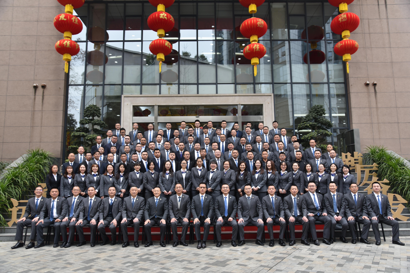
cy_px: 136
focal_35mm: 28
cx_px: 205
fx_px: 319
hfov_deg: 65.5
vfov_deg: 46.4
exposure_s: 1/125
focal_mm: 28
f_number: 5.6
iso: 400
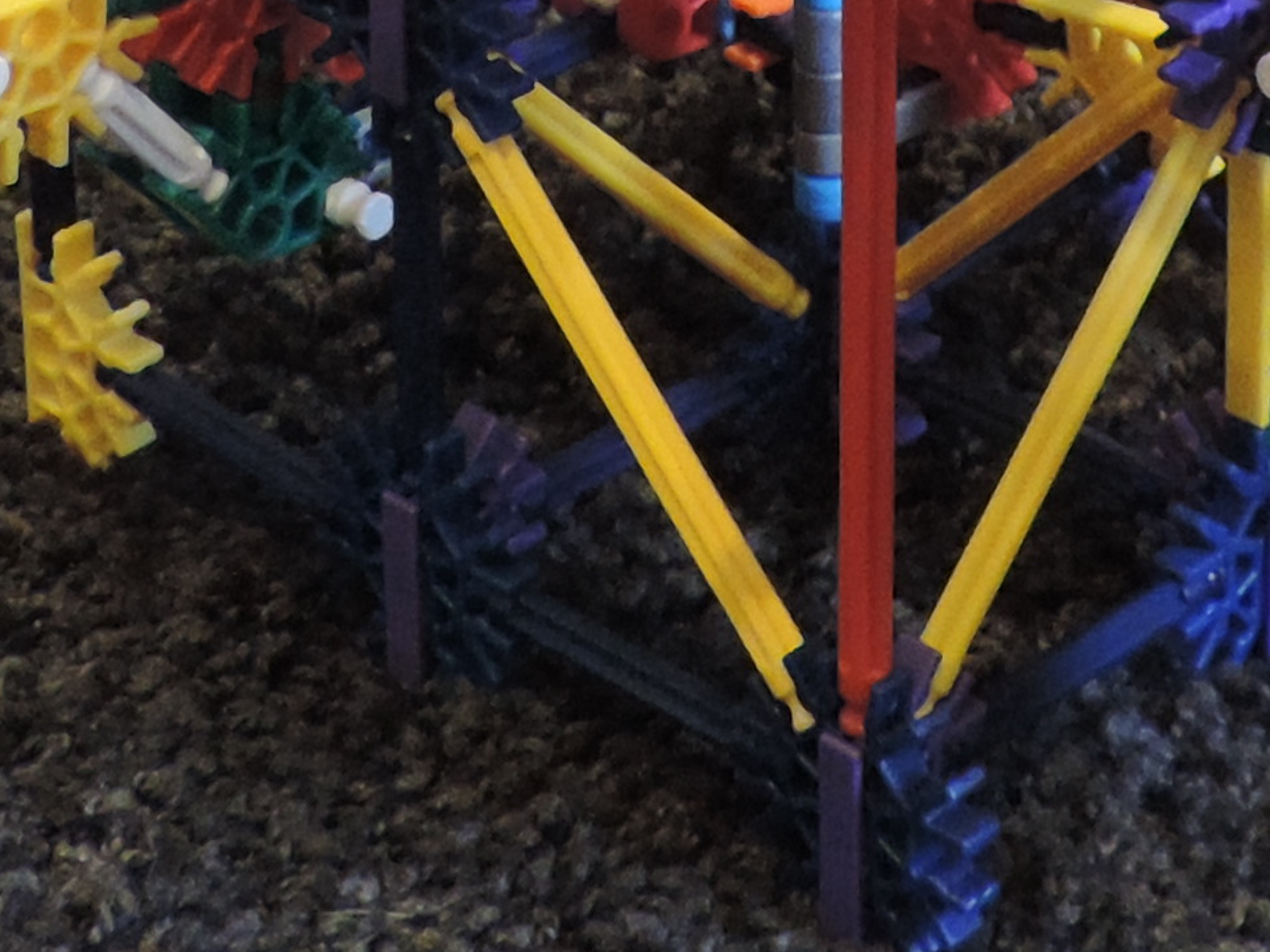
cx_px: 783
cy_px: -969
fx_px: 4475
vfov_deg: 11.0
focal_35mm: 122
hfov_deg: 16.1
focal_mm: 4.3
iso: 400
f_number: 3
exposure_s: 1/20
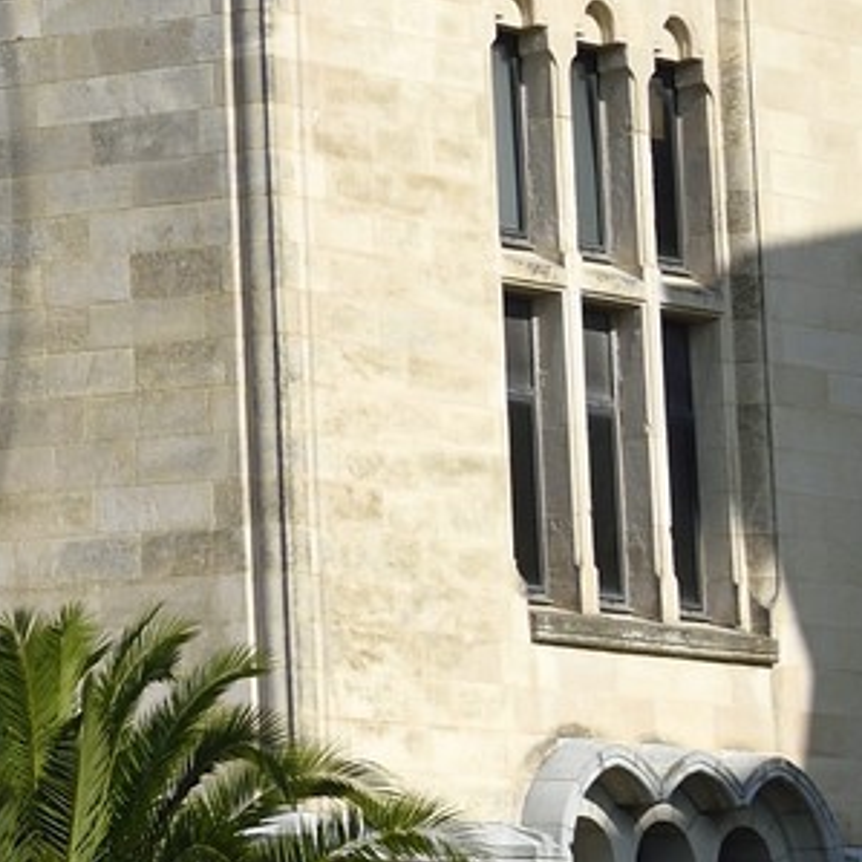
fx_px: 4480
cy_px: 234
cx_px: -1179
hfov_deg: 9.7
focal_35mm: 159
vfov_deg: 11.0
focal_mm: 35
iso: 200
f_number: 14
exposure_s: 1/320
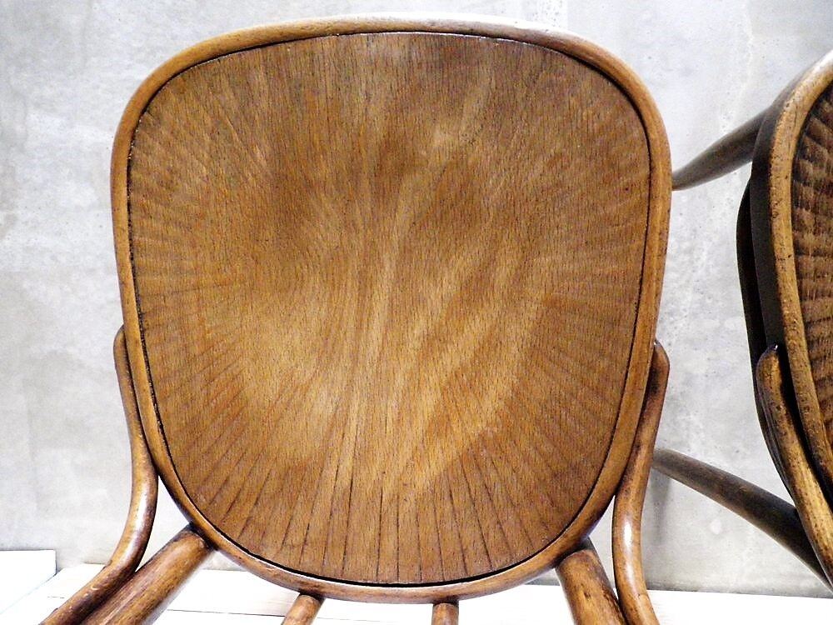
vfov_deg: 49.7
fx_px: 674
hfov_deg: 63.4
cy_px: 312
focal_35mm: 28
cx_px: 416
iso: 800
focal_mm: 4.9
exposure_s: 1/40
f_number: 2.6
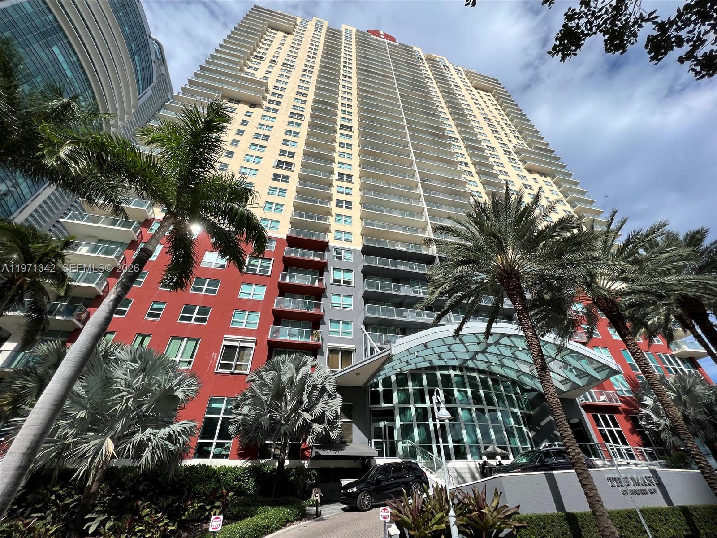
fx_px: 269
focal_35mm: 13
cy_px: 269
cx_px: 358
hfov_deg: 106.2
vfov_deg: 89.9
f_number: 1.8
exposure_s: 1/3125
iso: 40
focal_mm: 1.57
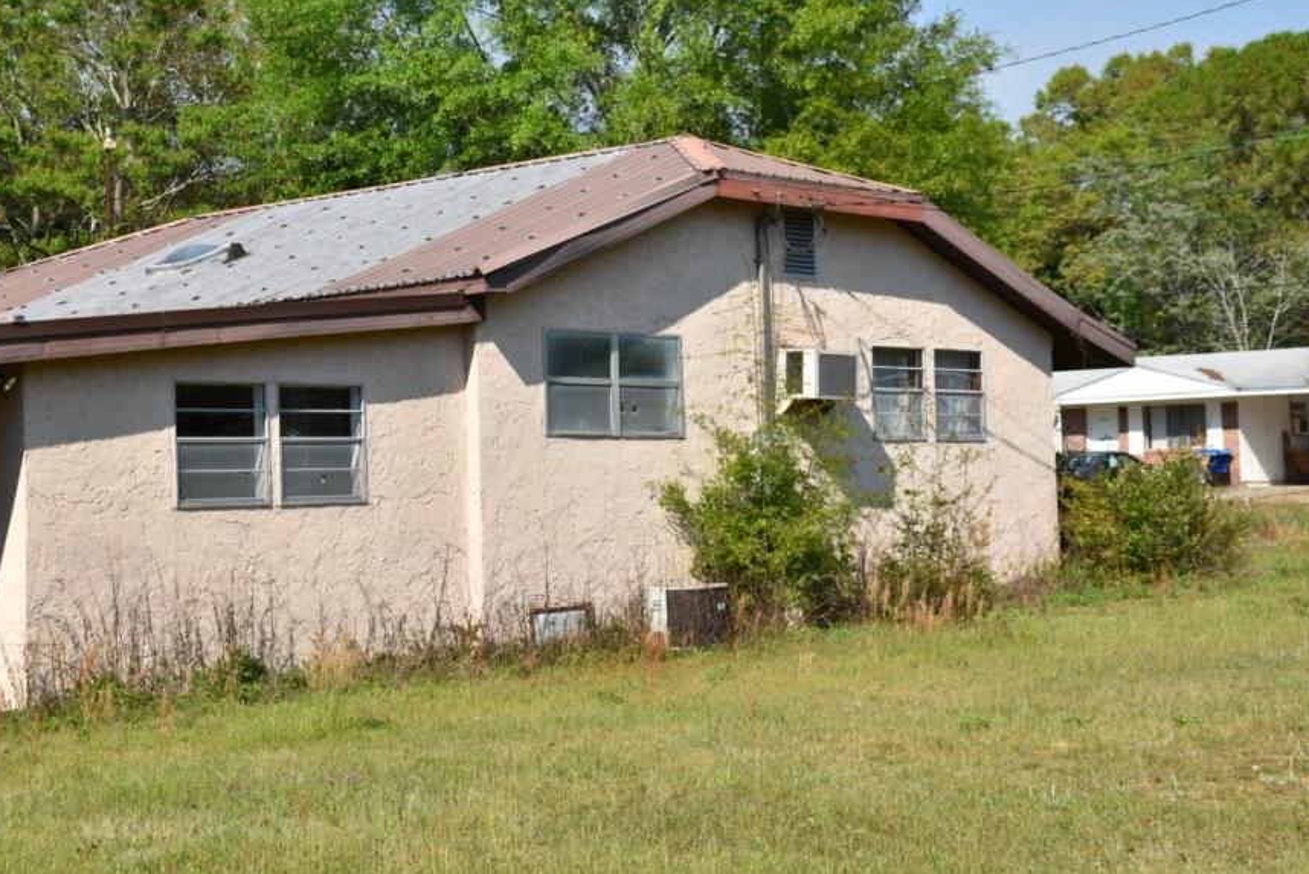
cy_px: 359
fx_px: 2474
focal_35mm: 68
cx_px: 543
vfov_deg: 20.0
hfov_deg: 29.6
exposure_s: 1/500
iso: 180
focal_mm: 38
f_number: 8
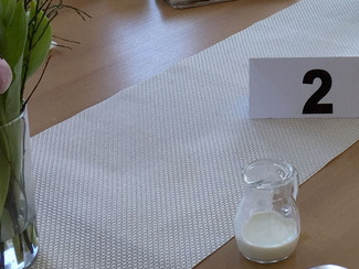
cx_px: 347
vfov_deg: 16.1
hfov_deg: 21.1
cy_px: 3
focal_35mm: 90
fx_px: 934
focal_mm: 4.15
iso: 100
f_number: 2.2
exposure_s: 1/33
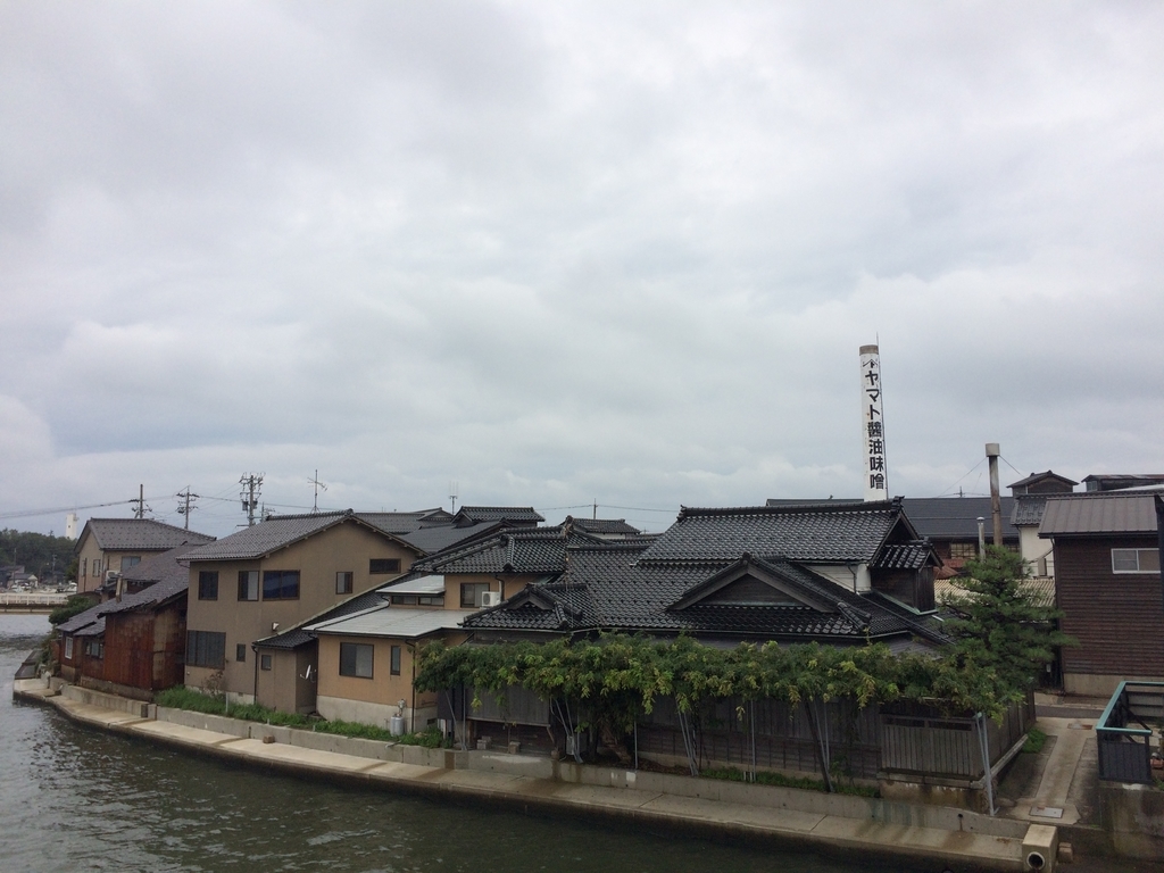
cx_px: 582
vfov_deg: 48.2
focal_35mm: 29
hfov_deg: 61.7
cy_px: 436
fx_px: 975
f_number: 2.2
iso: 32
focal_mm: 4.15
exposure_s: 1/2283
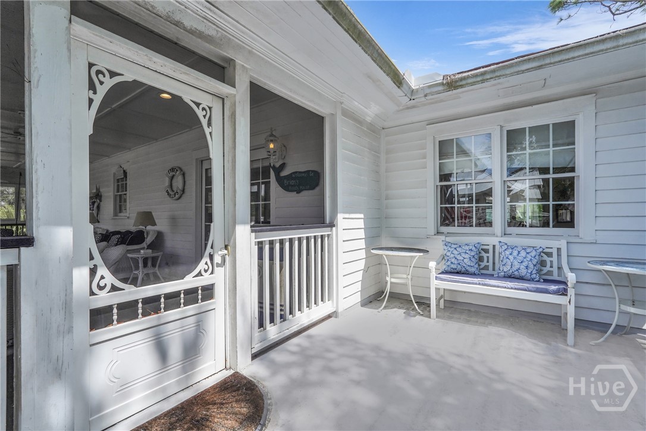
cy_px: 216
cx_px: 323
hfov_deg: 96.7
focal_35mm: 16
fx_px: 287
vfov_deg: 73.7
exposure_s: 1/800
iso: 320
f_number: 9
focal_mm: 16
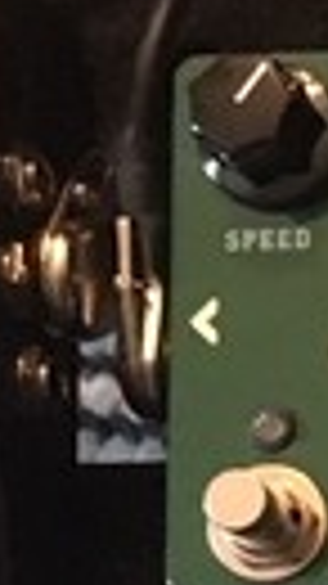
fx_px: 3267
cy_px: 1004
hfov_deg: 5.0
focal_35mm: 211
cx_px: 1431
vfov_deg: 9.8
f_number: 2.2
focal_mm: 4.15
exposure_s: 1/17
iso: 320
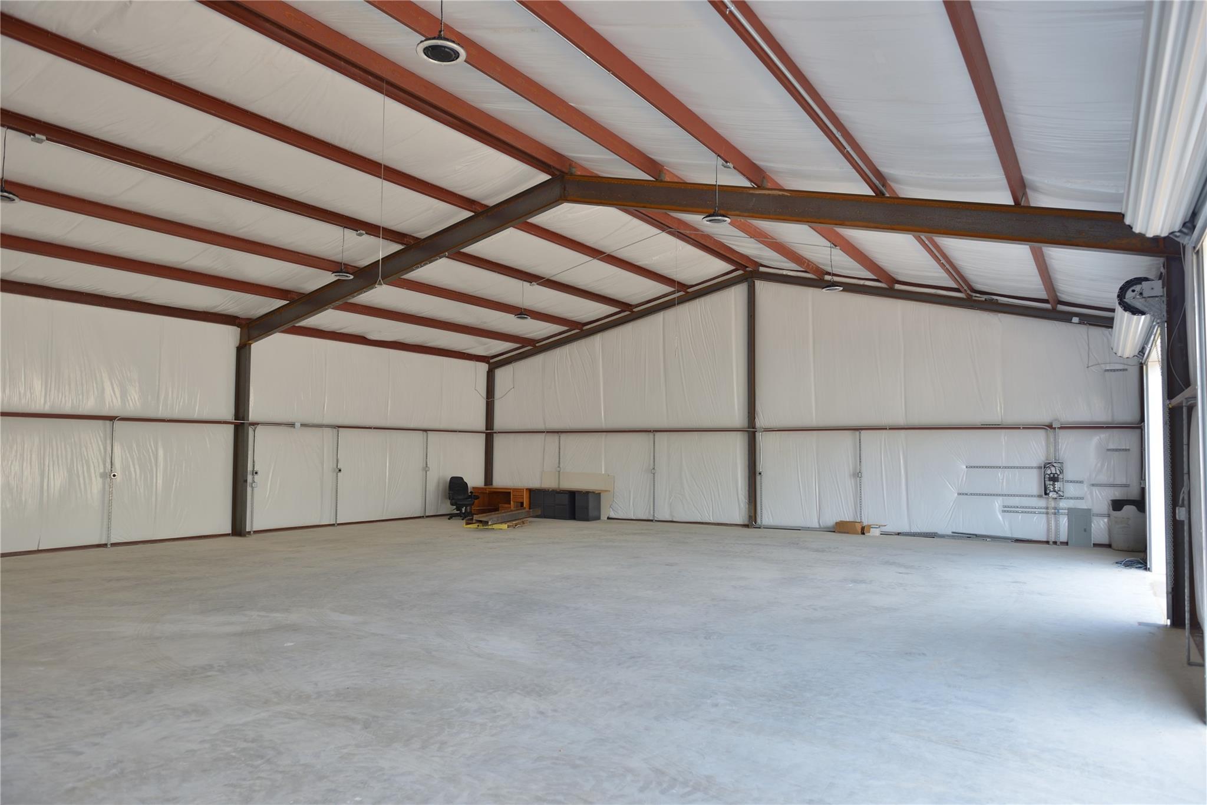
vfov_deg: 53.1
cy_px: 402
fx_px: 805
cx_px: 604
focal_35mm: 24
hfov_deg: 73.7
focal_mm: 24
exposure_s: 1/60
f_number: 4
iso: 100
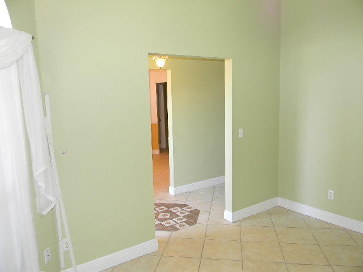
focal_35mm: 28
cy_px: 136
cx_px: 182
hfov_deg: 63.4
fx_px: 294
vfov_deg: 49.7
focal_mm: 5
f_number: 3.5
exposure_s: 1/26
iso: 200
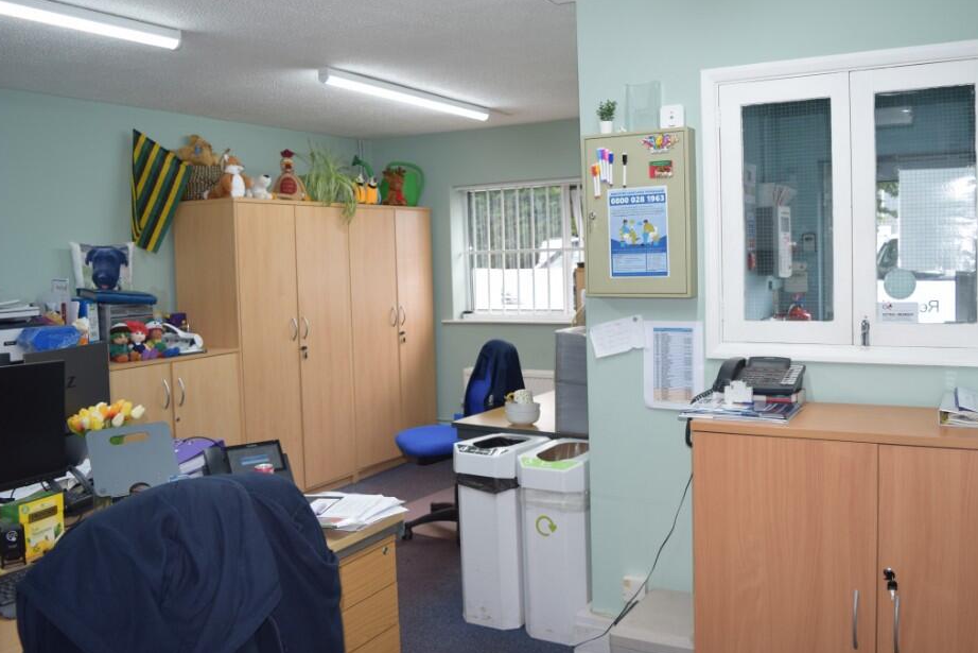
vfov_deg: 43.6
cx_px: 535
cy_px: 307
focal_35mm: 30
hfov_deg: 61.8
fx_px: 815
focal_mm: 18
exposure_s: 1/60
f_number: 4
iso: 400
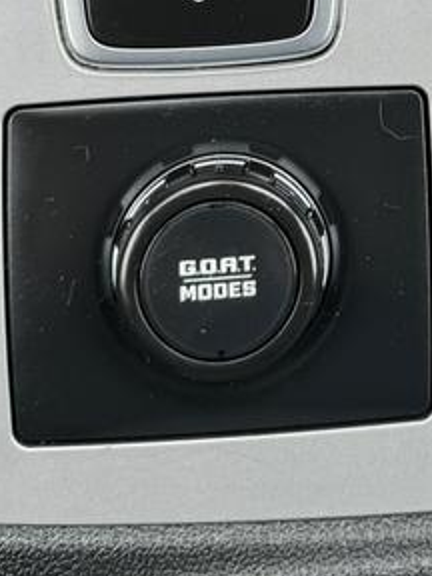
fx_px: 1331
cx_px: 422
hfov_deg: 18.0
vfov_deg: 21.1
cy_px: -258
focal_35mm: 80
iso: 64
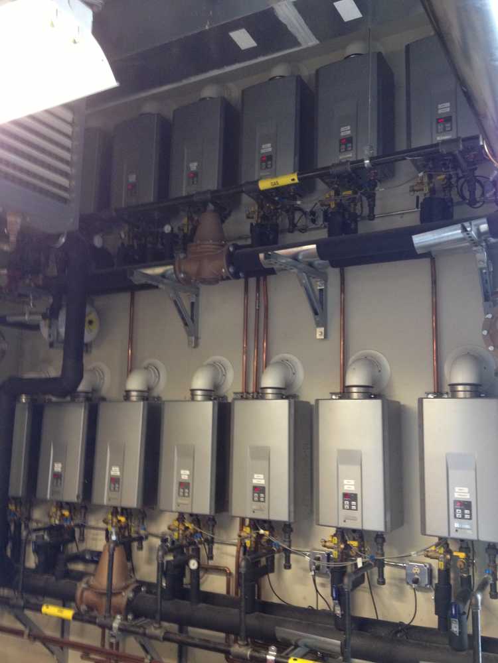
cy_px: 332
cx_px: 249
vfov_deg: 52.6
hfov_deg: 40.7
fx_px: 671
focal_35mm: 35
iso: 200
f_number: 2.4
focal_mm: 4.28
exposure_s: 1/20
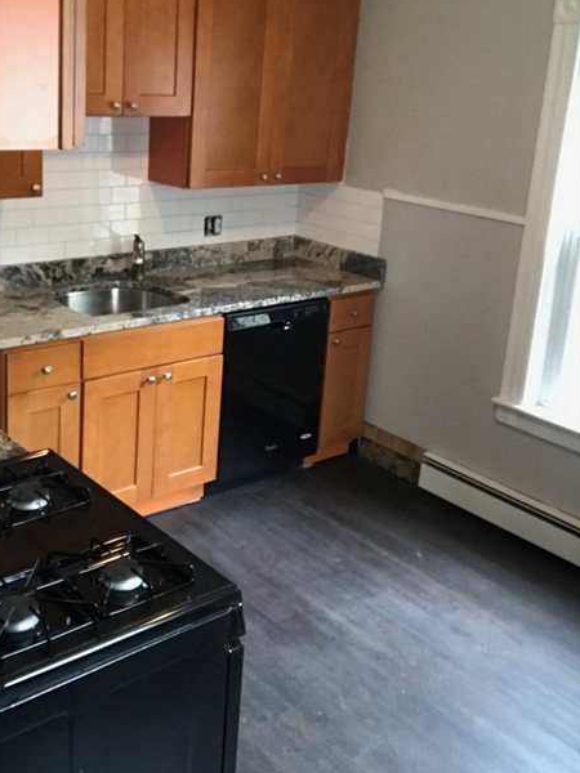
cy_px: 303
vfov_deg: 45.5
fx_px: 916
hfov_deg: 34.9
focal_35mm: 41
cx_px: 213
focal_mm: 2.87
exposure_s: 1/24
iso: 200
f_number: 2.2
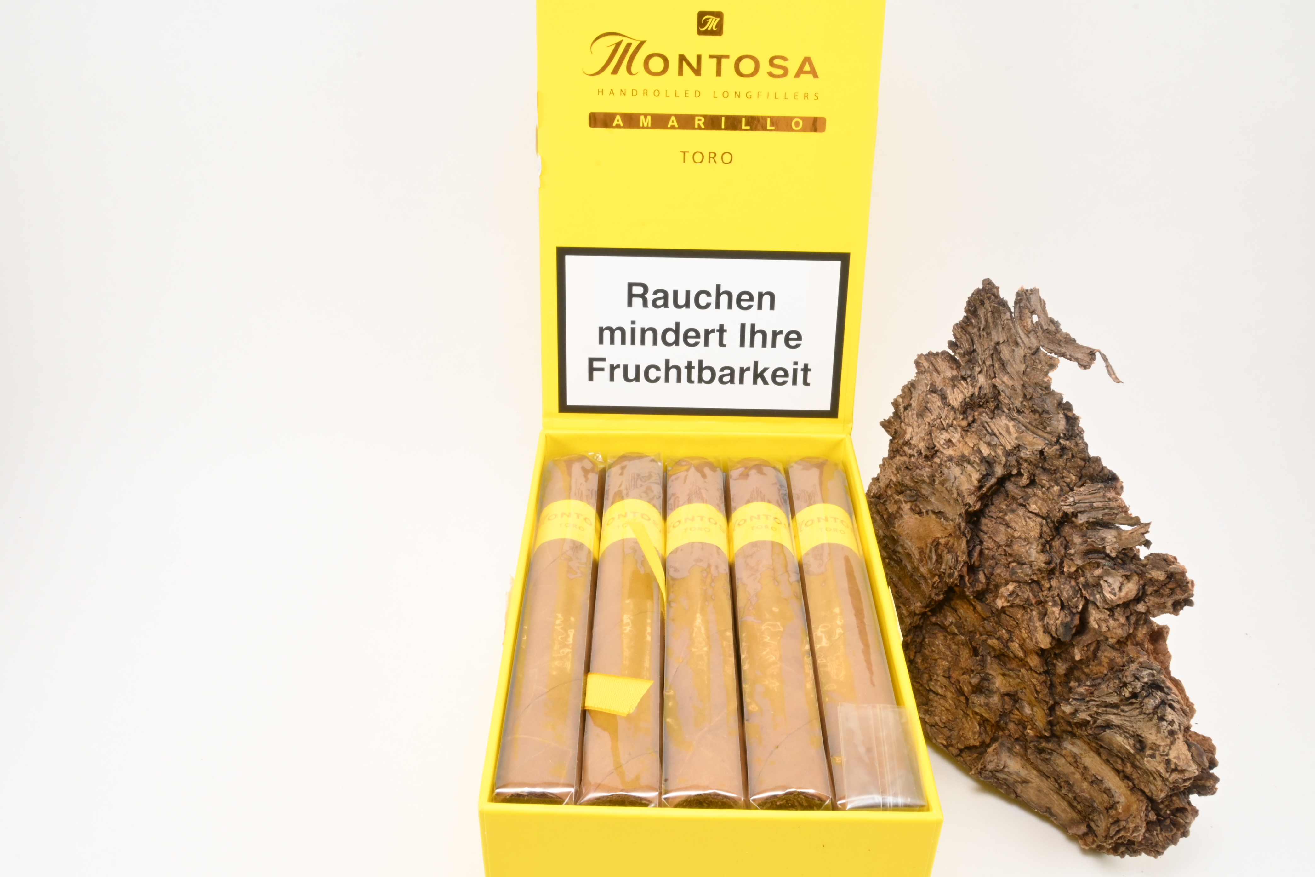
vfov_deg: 41.7
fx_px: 1151
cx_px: 658
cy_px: 438
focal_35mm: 32
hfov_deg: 59.5
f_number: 22
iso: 640
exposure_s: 1/15
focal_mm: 21
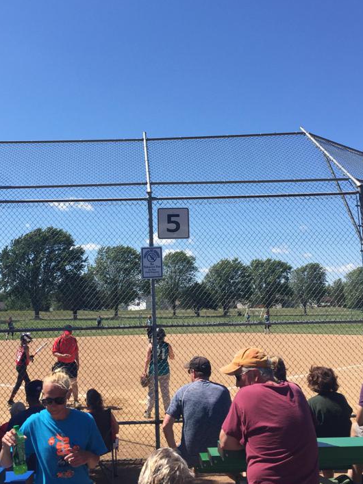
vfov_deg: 44.7
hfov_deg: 34.3
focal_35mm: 42
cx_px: 151
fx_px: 587
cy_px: 206
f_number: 2.2
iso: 32
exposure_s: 1/1883
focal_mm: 4.15
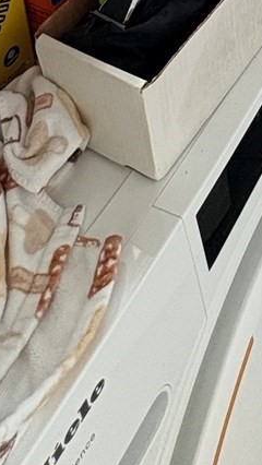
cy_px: -371
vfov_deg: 22.3
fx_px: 678
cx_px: 374
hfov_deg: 19.5
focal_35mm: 55
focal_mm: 2.22
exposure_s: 1/120
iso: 250
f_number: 2.2
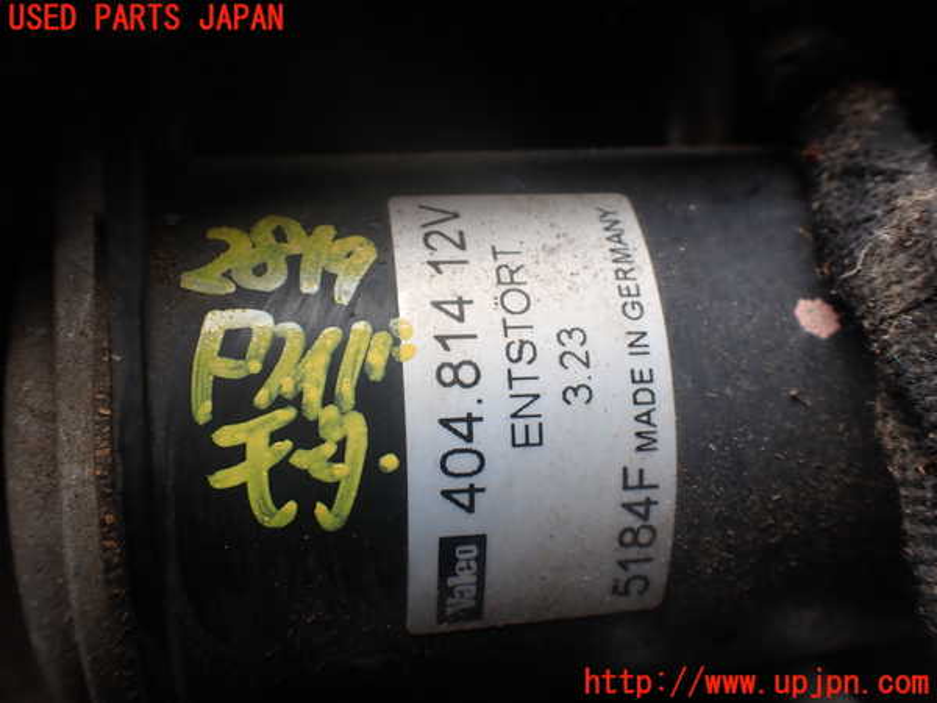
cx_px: 468
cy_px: 352
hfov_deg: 60.0
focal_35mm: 30
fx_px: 812
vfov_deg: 46.8
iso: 100
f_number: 3.2
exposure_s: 1/200
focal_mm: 5.4
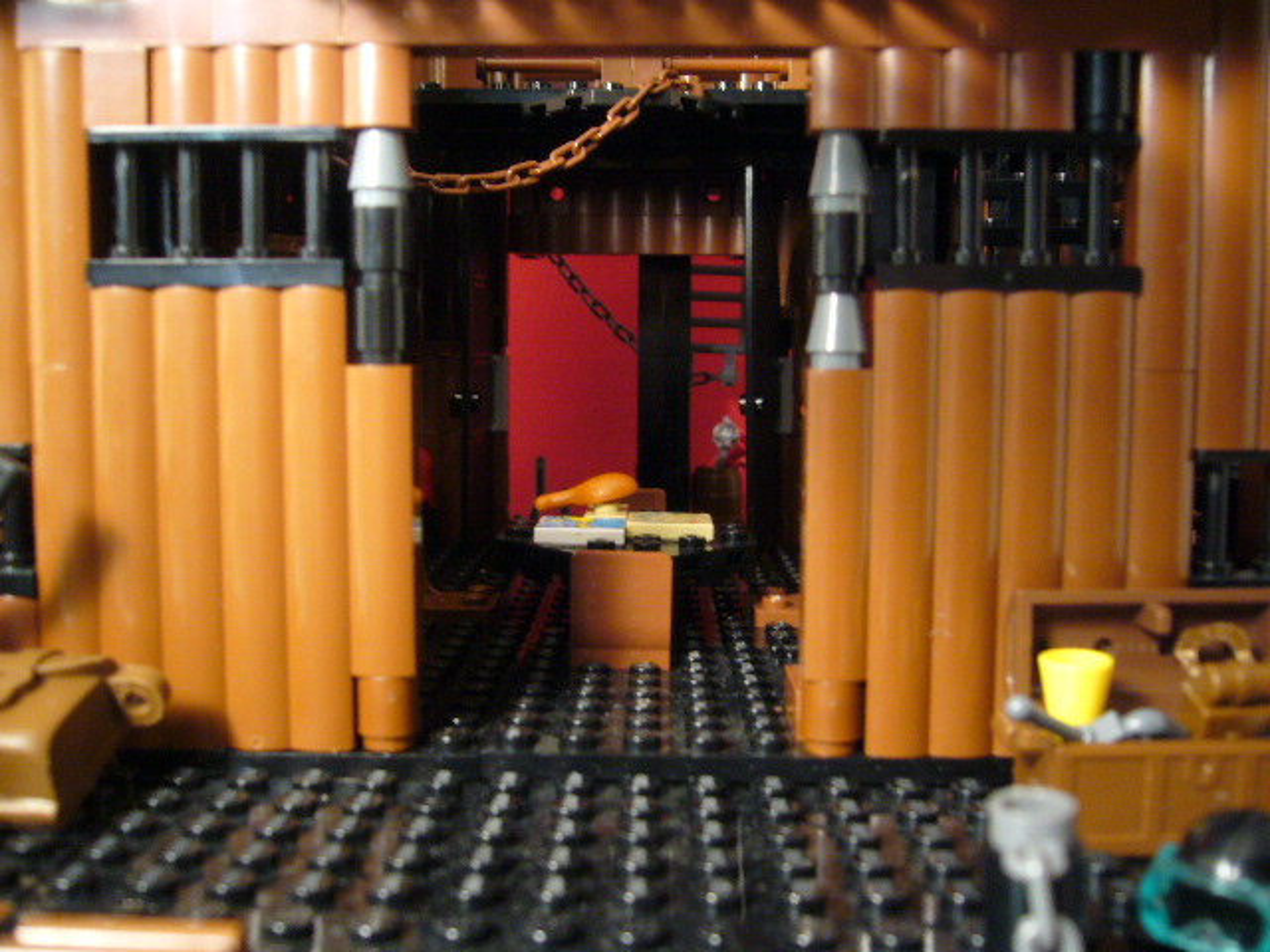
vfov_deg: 40.7
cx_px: 635
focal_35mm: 35
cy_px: 476
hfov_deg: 52.6
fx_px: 1284
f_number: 2.8
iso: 200
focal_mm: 5.8
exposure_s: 1/8
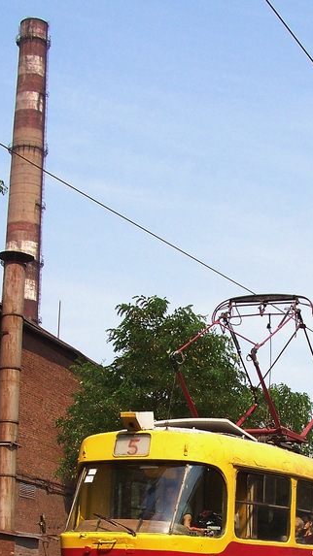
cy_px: 481
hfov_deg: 16.2
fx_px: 1093
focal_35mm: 74
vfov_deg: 27.7
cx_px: 260
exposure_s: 1/800
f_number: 4.5
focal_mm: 6.3
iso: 100
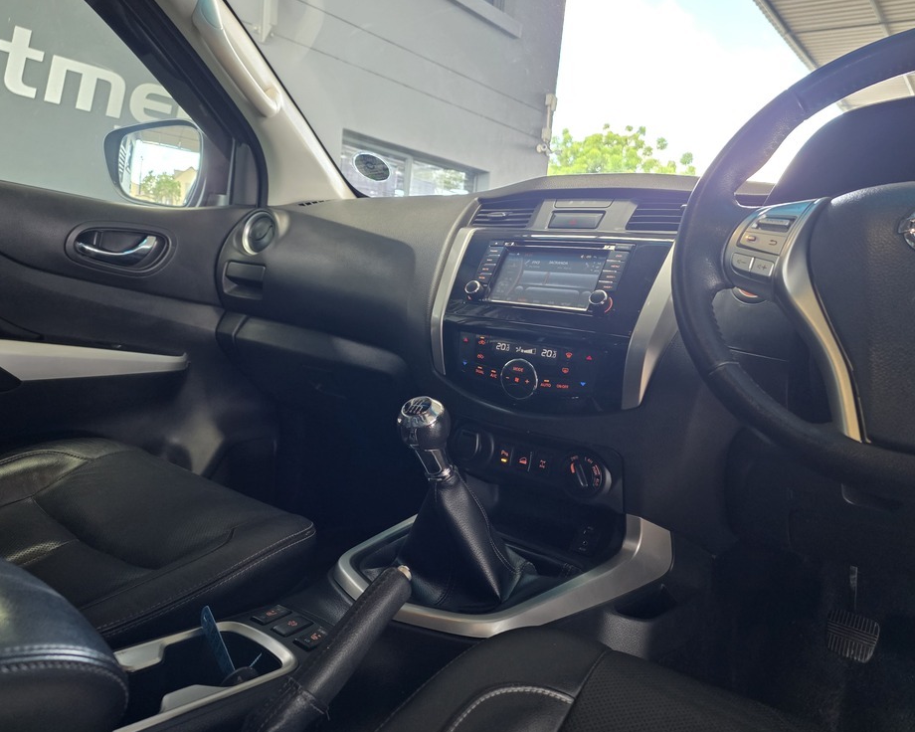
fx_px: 677
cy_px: 364
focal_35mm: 25
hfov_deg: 68.1
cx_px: 446
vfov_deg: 56.8
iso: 500
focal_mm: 6.25
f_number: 1.7
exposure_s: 1/100
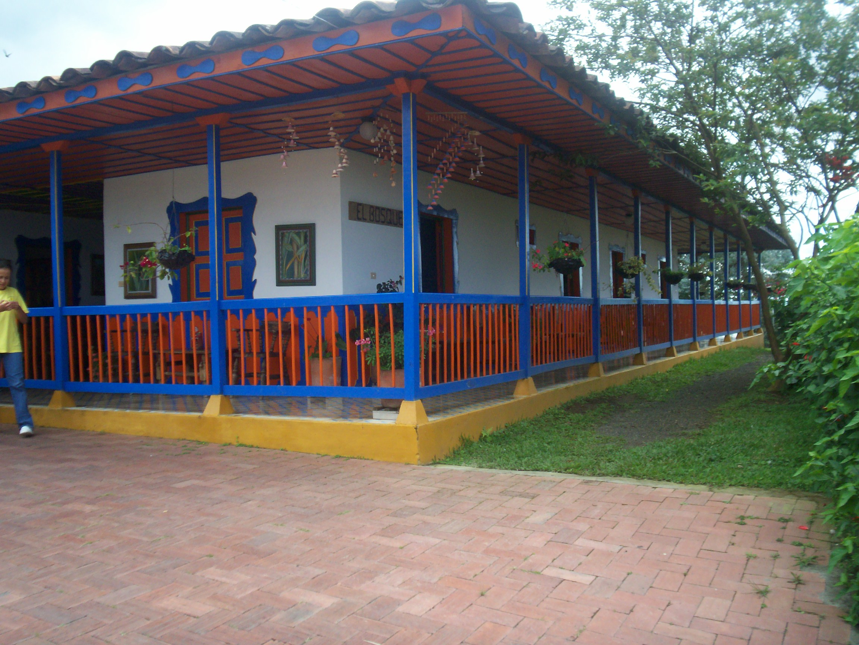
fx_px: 893
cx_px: 430
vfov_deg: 39.7
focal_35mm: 36
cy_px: 322
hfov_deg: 51.4
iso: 100
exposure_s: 1/246
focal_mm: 5.9
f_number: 4.5
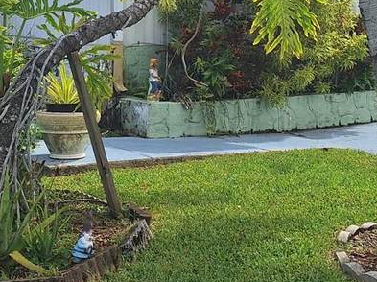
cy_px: -12
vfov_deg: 19.0
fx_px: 816
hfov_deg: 26.0
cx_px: 199
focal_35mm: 75
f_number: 1.8
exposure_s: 1/3472
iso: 40
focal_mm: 5.54
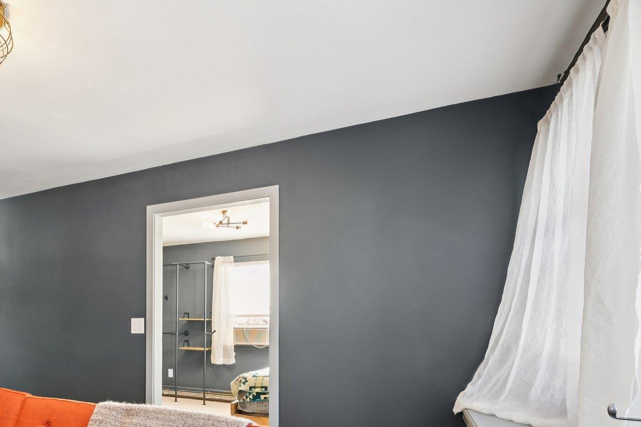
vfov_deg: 52.3
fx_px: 409
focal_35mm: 23
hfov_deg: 70.2
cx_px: 148
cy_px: 329
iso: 400
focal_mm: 14
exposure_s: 1/8
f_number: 6.3
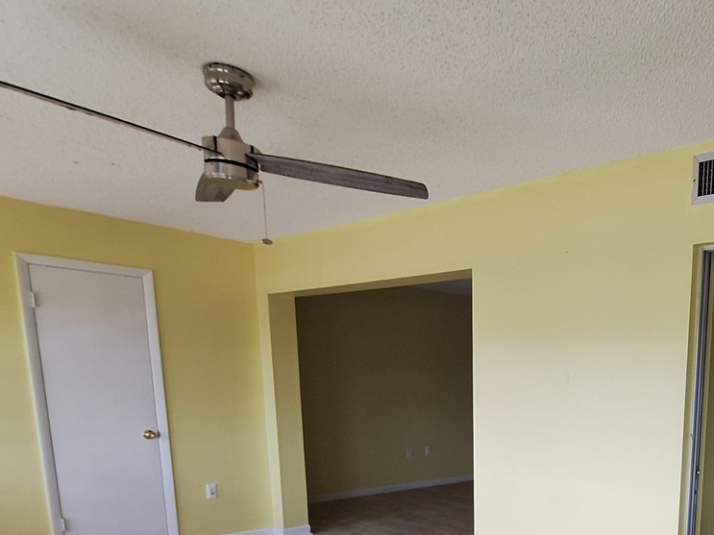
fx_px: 577
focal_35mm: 28
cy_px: 492
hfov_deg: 57.6
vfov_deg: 44.7
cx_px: 593
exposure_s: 1/50
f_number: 2.2
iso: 64
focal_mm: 1.74
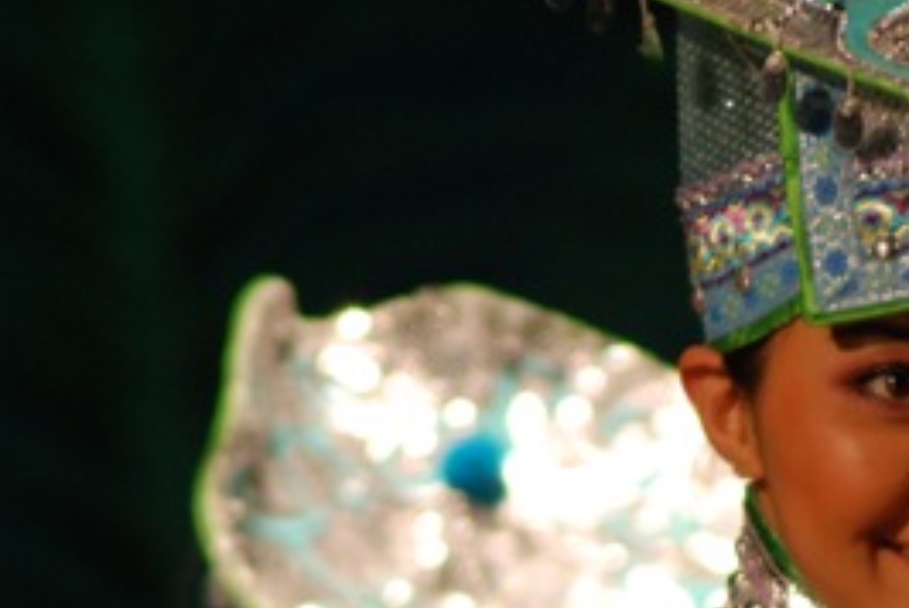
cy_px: 543
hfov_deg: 1.9
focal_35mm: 1083
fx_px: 27375
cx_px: 793
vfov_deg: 1.3
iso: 800
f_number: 5.6
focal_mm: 300
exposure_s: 1/125
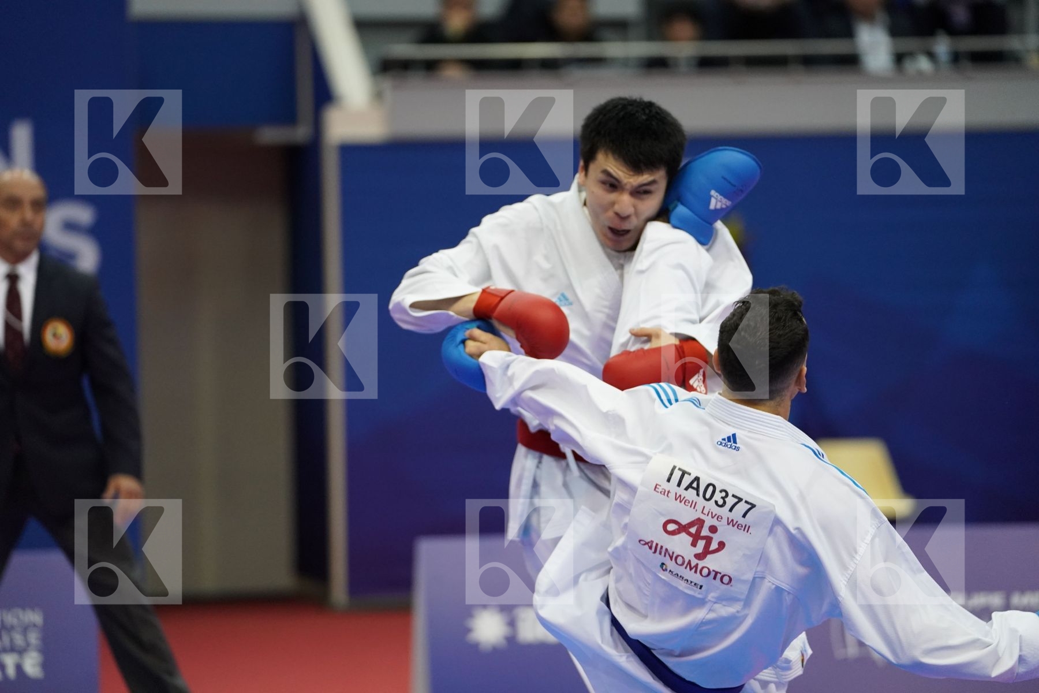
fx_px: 4733
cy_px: 346
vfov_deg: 8.4
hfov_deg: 12.5
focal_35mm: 164
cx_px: 520
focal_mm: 164
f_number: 2.8
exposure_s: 1/1000
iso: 4000
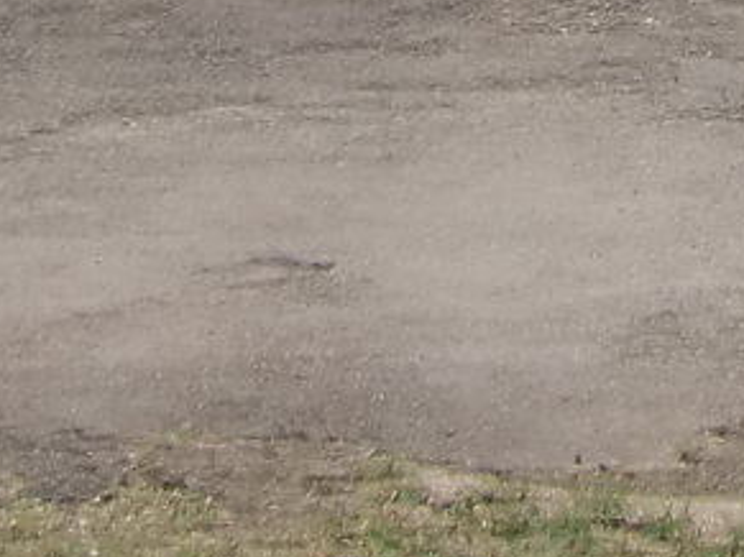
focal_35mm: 204
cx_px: 982
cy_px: -1370
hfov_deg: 9.5
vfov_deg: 6.4
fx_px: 4383
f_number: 7.9
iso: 64
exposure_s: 1/320
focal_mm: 5.2
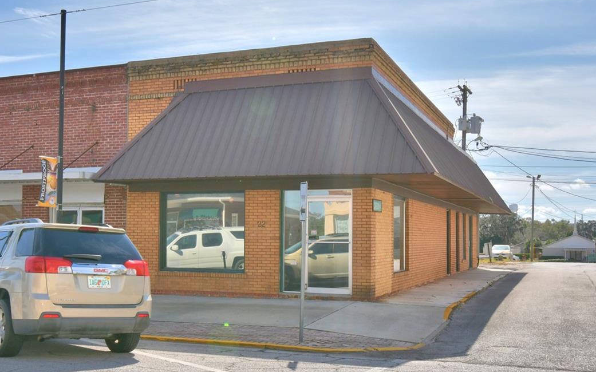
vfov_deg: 27.4
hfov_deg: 42.5
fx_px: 763
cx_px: 252
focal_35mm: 47
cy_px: 201
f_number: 13
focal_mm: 20
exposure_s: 1/250
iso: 100
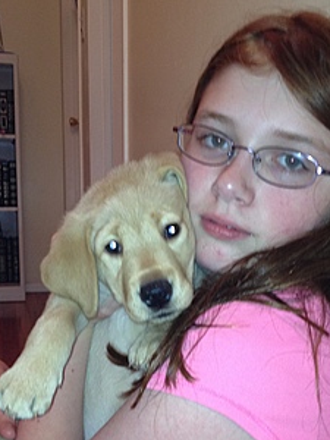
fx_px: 712
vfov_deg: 34.2
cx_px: 154
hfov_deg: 26.1
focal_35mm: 56
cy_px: 279
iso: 125
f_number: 2.4
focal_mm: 4.28
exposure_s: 1/20
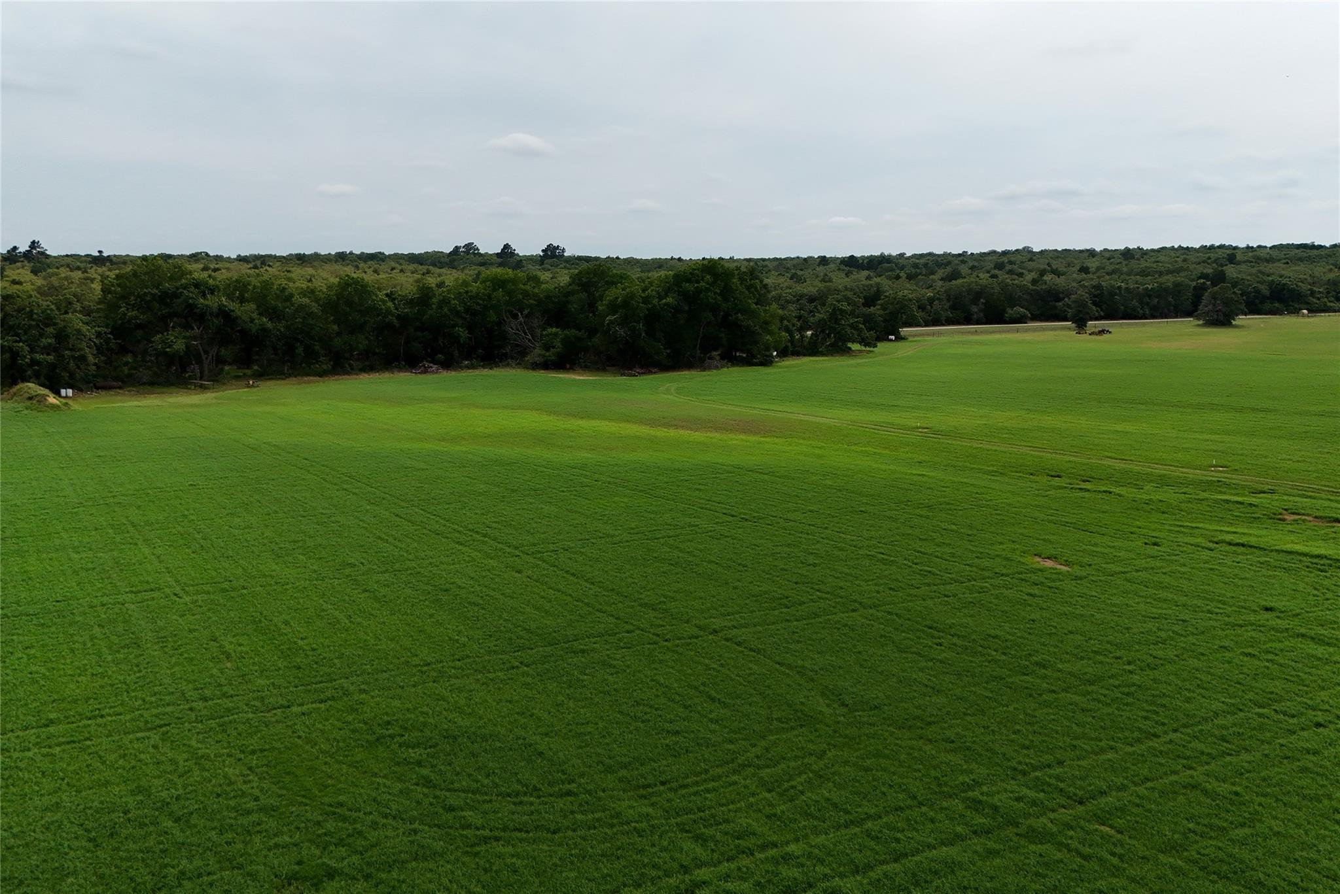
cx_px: 670
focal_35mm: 18
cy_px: 447
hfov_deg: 90.0
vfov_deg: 67.4
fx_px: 670
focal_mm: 18
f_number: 7.1
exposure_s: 3.2
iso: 160
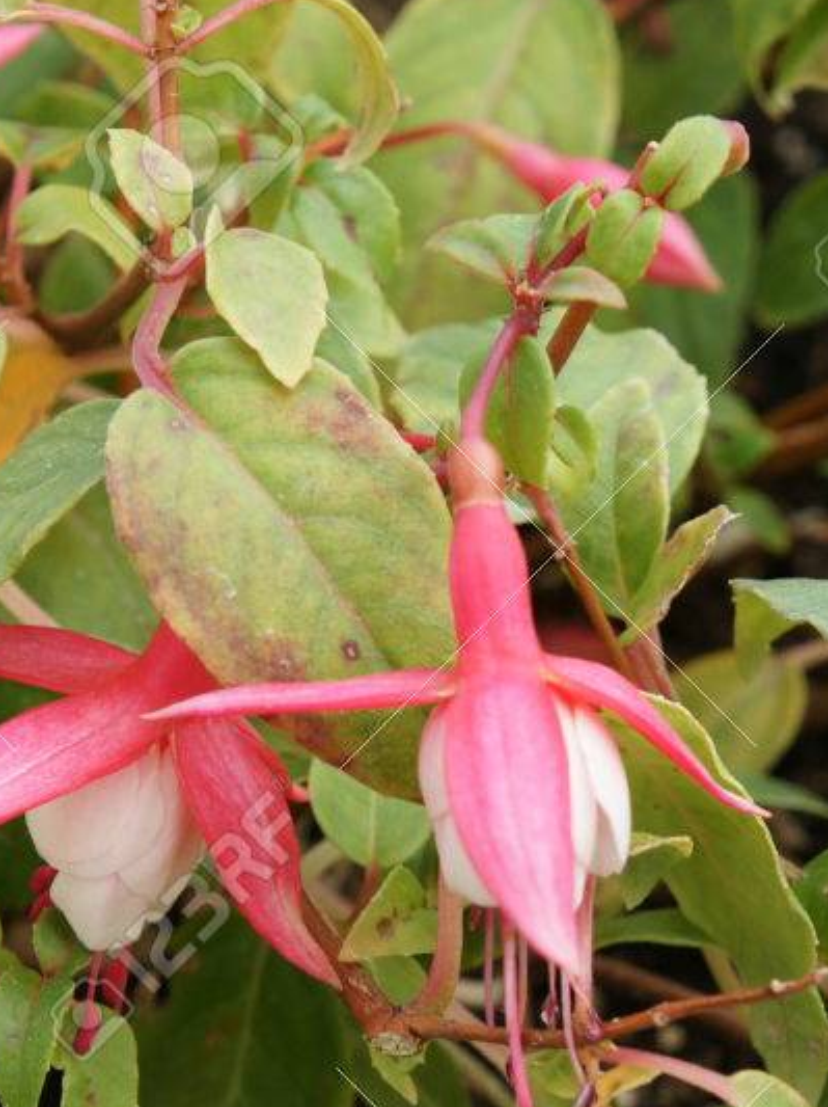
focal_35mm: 176
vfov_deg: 11.2
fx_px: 5620
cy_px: 843
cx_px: 558
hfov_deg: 8.4
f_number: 5.6
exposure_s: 1/125
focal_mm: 50
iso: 200
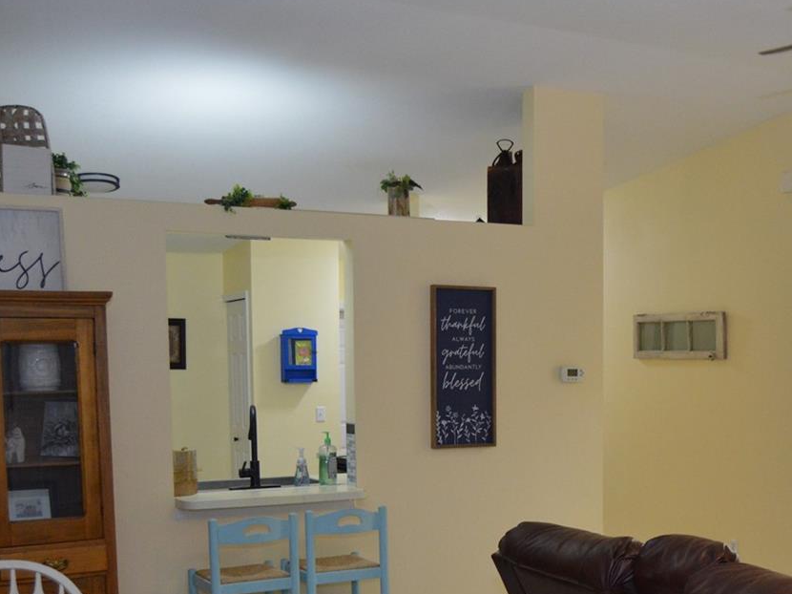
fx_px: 1144
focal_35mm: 50
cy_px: 467
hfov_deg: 37.0
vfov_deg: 28.5
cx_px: 624
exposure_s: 1/60
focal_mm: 18
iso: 1400
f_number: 3.5
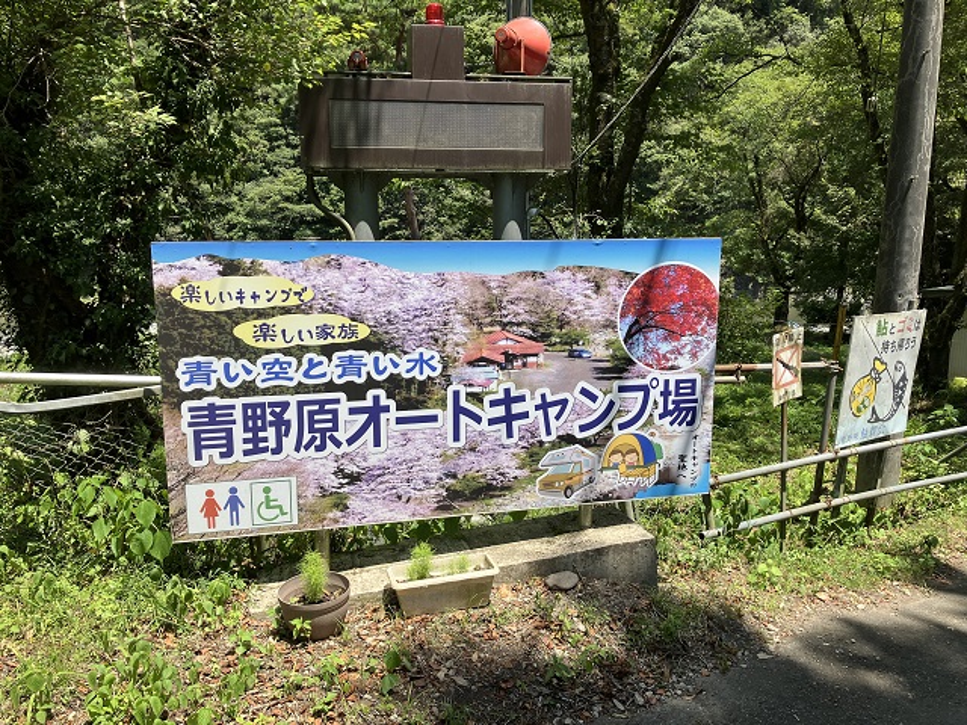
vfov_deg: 49.7
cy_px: 362
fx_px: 782
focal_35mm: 28
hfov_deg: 63.4
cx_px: 484
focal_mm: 3.99
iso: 32
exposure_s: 1/1000
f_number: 1.8
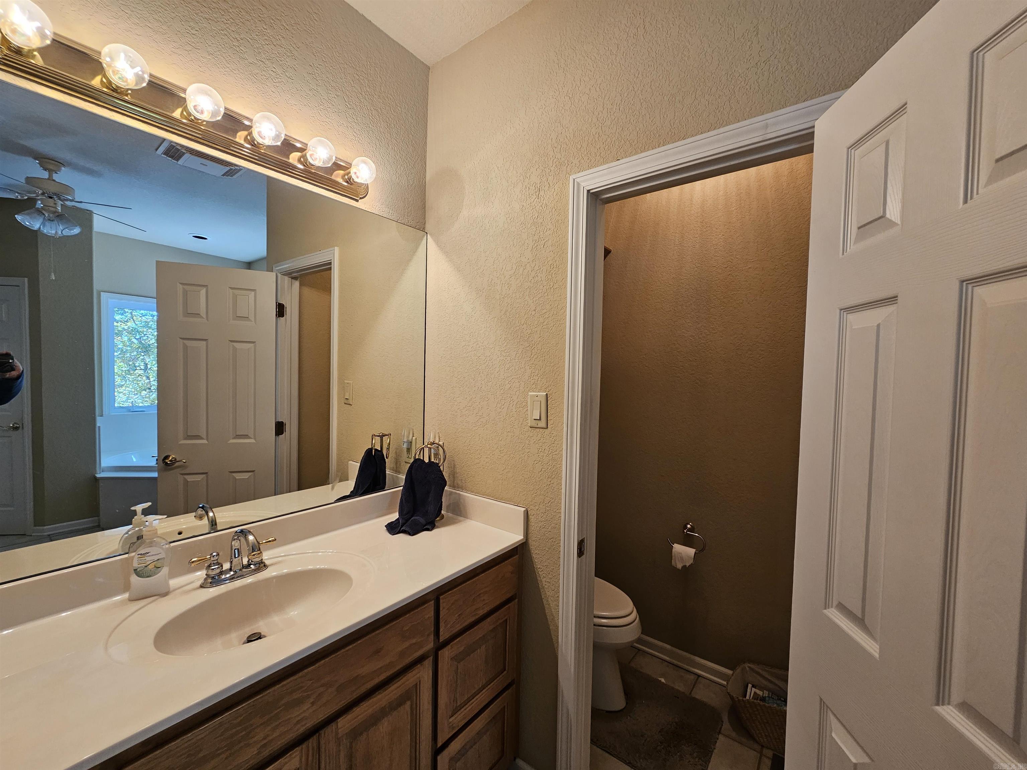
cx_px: 514
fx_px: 386
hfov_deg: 106.2
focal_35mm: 13
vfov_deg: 89.9
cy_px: 385
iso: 100
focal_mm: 2.2
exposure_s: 1/60
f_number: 2.2
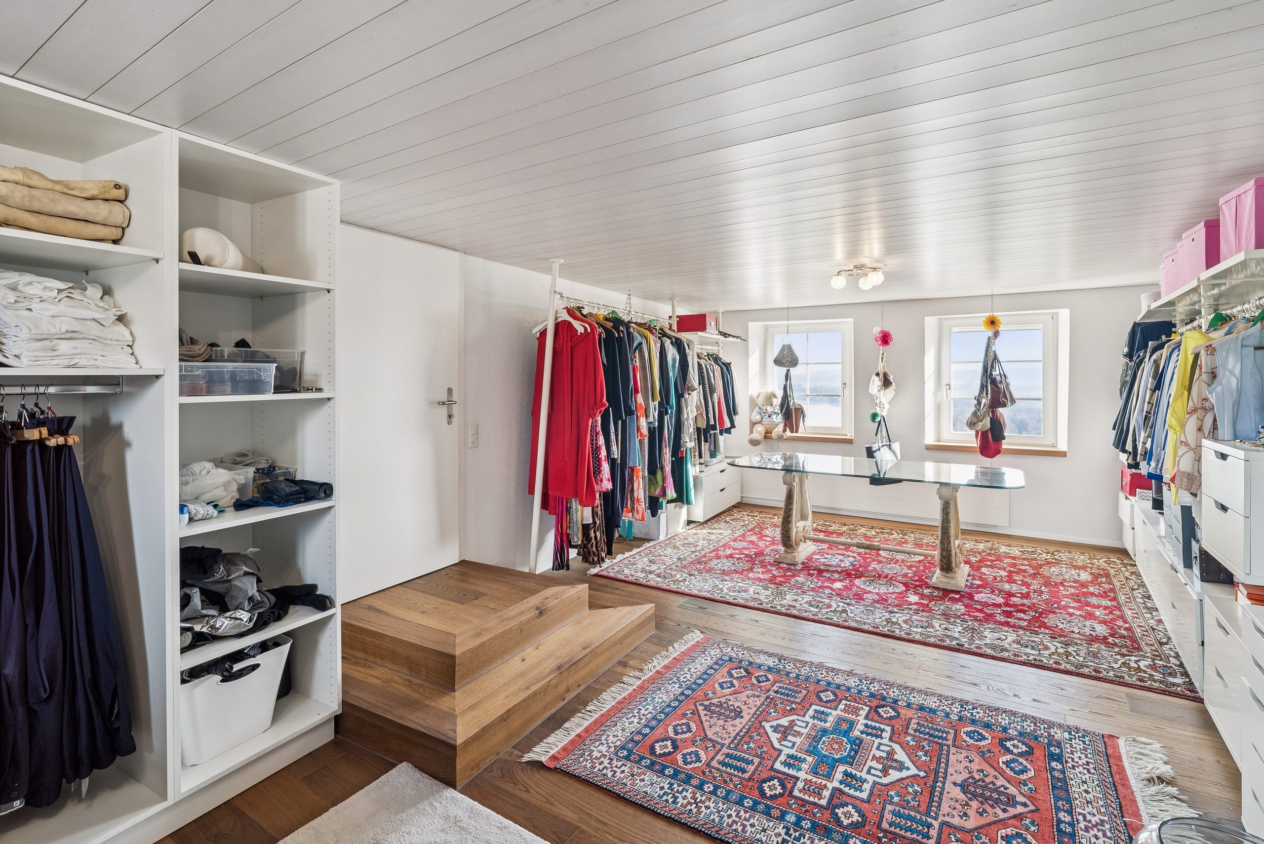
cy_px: 422
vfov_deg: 73.8
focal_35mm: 16
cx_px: 632
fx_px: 562
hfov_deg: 96.7
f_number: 8
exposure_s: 1/8
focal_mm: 16
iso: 200
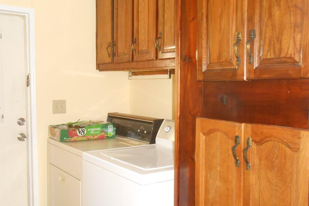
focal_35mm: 40
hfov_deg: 48.5
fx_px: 343
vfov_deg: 33.4
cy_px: 110
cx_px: 154
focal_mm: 6.8
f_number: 4.2
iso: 800
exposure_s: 1/30
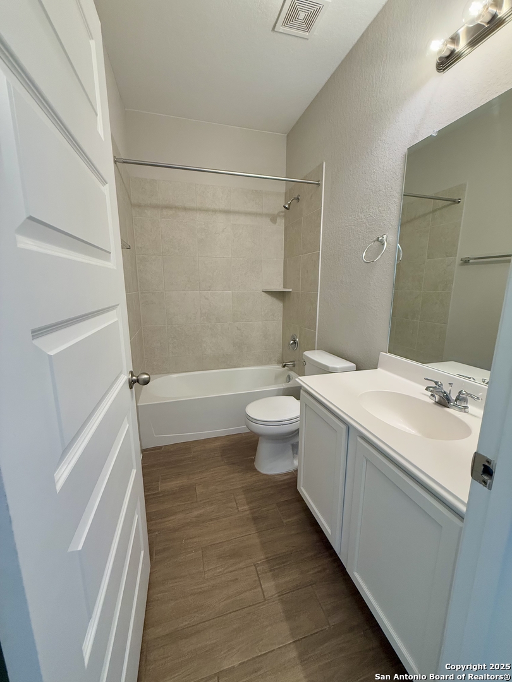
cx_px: 256
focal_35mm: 14
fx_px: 276
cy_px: 341
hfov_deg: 85.7
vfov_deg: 102.1
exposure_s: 1/120
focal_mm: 2.22
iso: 320
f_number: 2.2
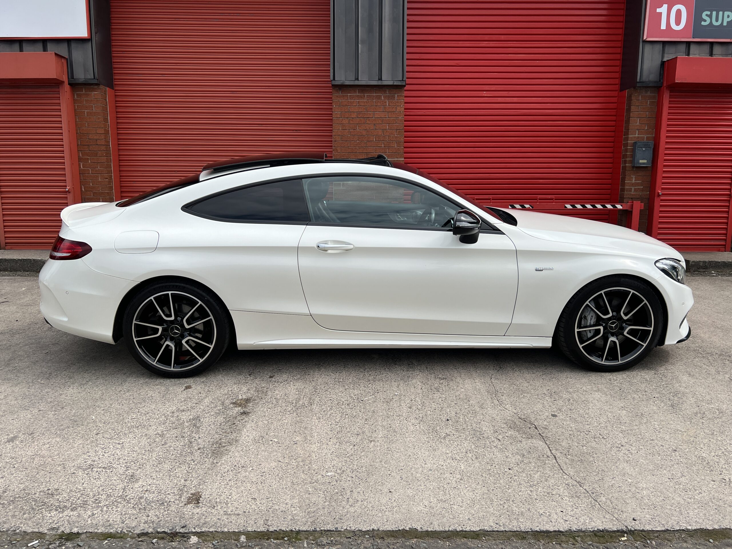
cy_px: 274
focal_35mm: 26
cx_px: 366
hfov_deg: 67.3
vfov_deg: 53.1
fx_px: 550
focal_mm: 5.7
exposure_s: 1/3968
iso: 50
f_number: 1.5
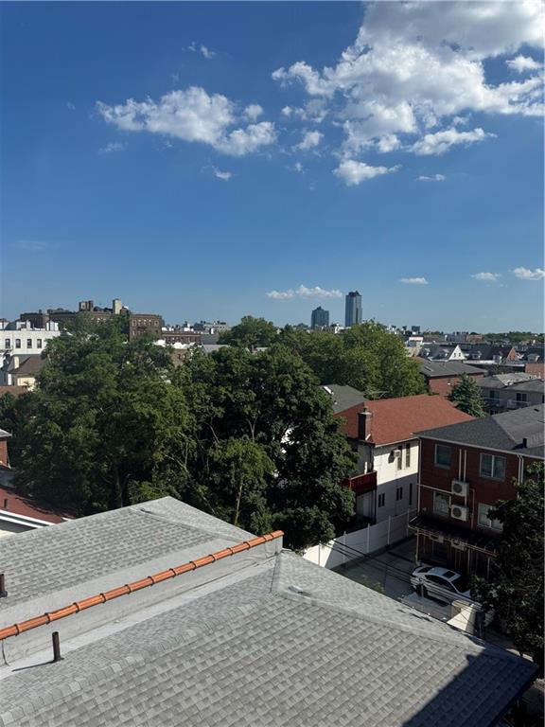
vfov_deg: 71.6
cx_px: 272
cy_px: 364
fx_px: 504
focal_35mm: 24
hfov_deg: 56.8
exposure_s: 1/5814
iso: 80
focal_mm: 6.76
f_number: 1.78
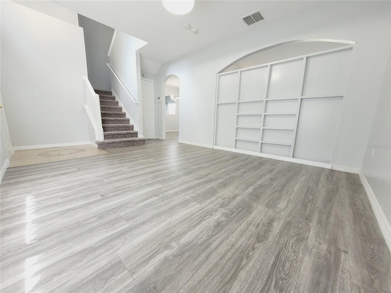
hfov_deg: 106.2
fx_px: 147
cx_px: 196
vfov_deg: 89.9
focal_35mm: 13
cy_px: 146
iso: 64
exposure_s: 1/60
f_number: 2.2
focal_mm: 1.74
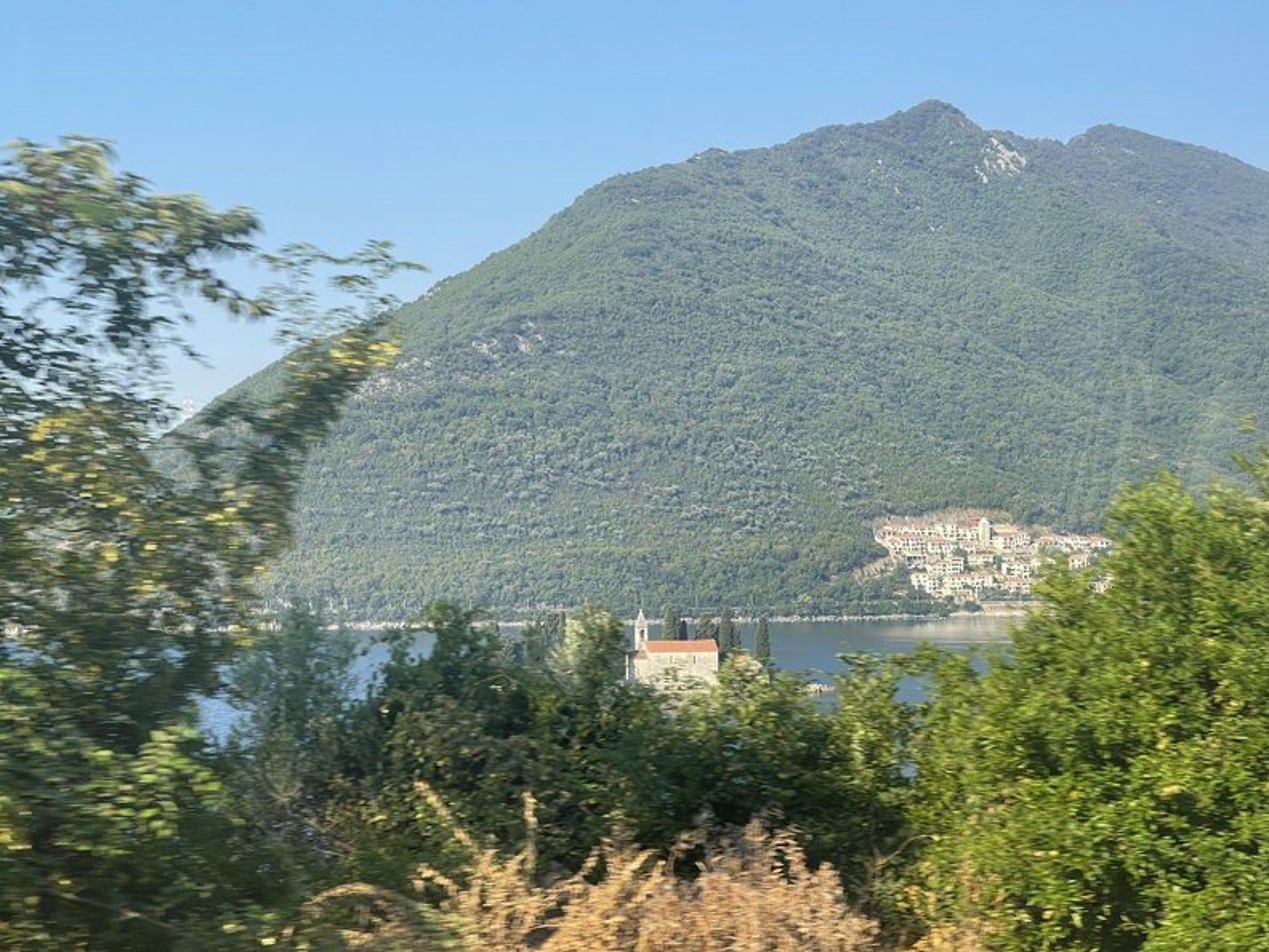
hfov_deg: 30.3
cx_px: 634
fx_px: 2346
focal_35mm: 64
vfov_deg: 22.9
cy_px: 476
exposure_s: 1/285
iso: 20
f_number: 2.2
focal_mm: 7.5
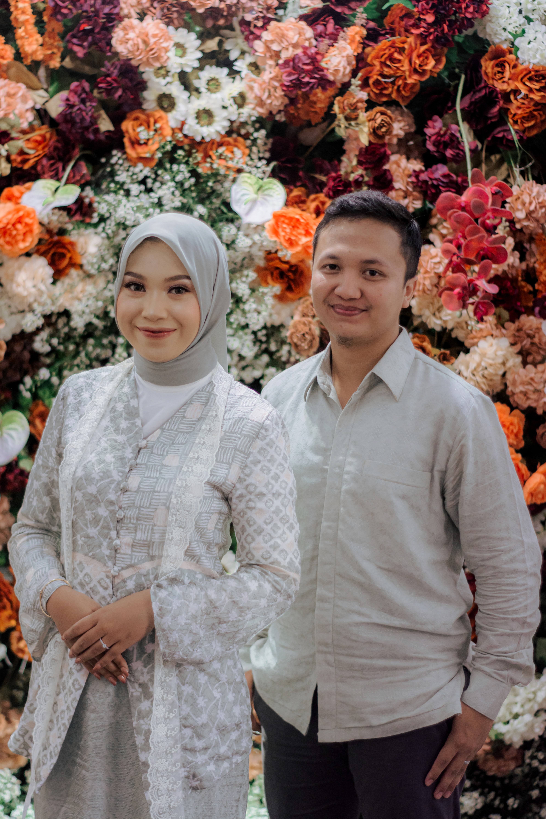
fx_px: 1706
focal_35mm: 75
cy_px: 410
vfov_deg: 27.0
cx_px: 273
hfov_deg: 18.2
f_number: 1.8
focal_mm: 50
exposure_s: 1/100
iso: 400
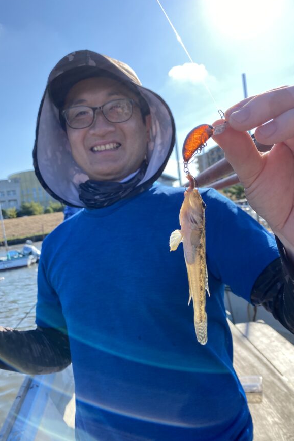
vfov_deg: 65.5
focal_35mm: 28
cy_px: 221
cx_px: 152
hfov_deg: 46.4
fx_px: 343
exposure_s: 1/898
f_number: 1.8
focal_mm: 4.25
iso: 32
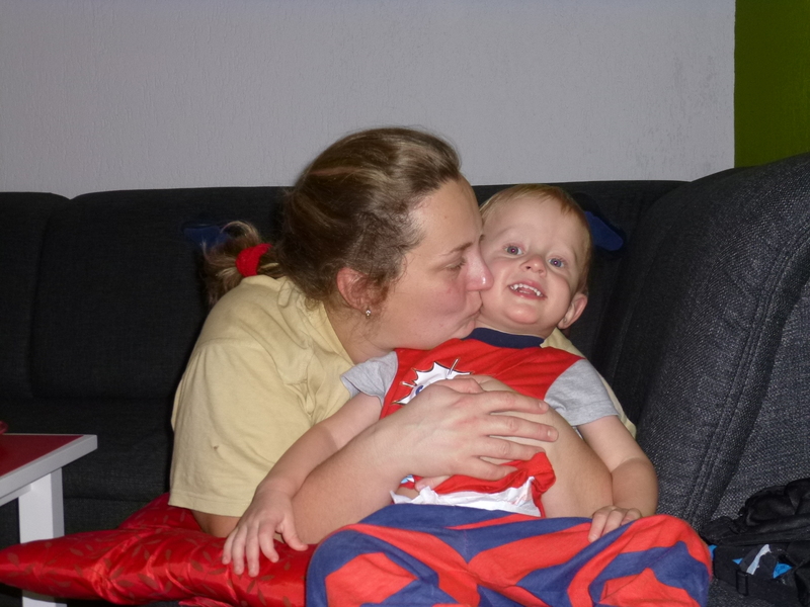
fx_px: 1053
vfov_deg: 32.2
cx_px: 405
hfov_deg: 42.1
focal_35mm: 45
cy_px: 304
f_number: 3.9
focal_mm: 8
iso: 200
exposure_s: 1/60
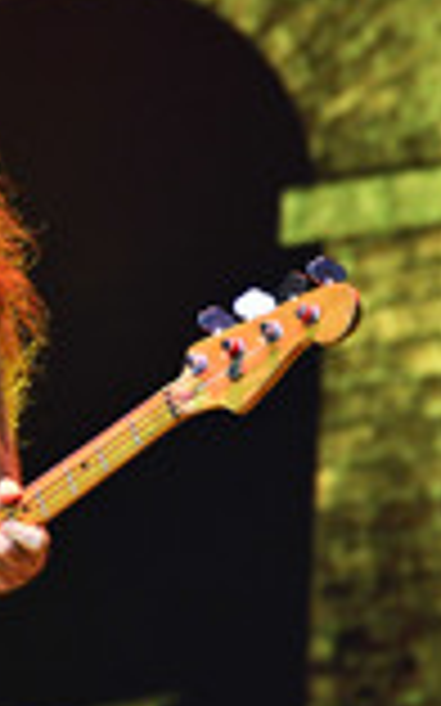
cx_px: -569
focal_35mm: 228
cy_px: 472
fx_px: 4388
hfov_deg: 5.6
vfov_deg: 9.2
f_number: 2.5
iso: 1400
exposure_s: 1/400
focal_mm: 78
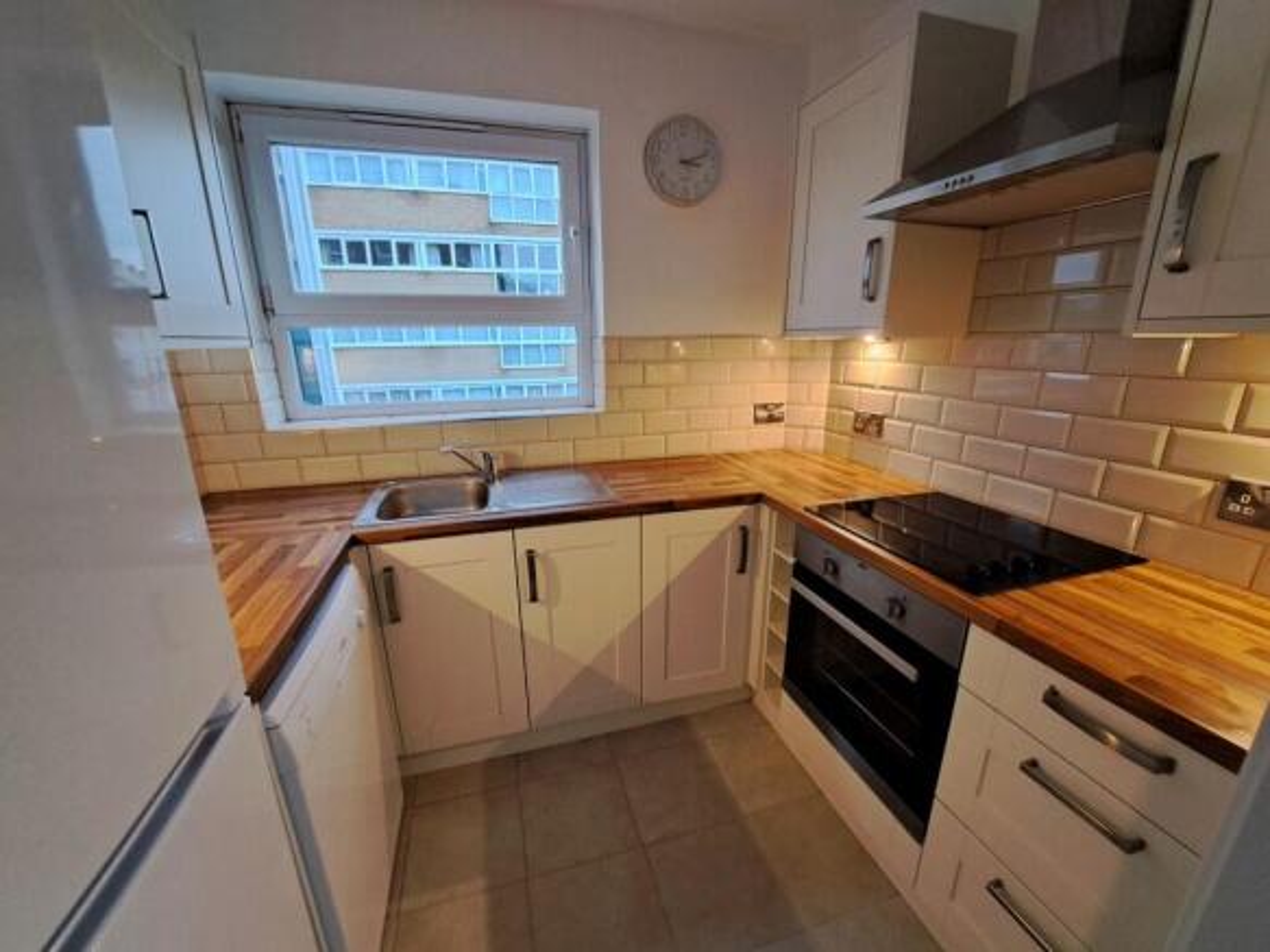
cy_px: 476
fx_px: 477
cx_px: 635
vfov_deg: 89.9
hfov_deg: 106.2
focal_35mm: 13
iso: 250
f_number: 2.2
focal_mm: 1.74
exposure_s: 1/50
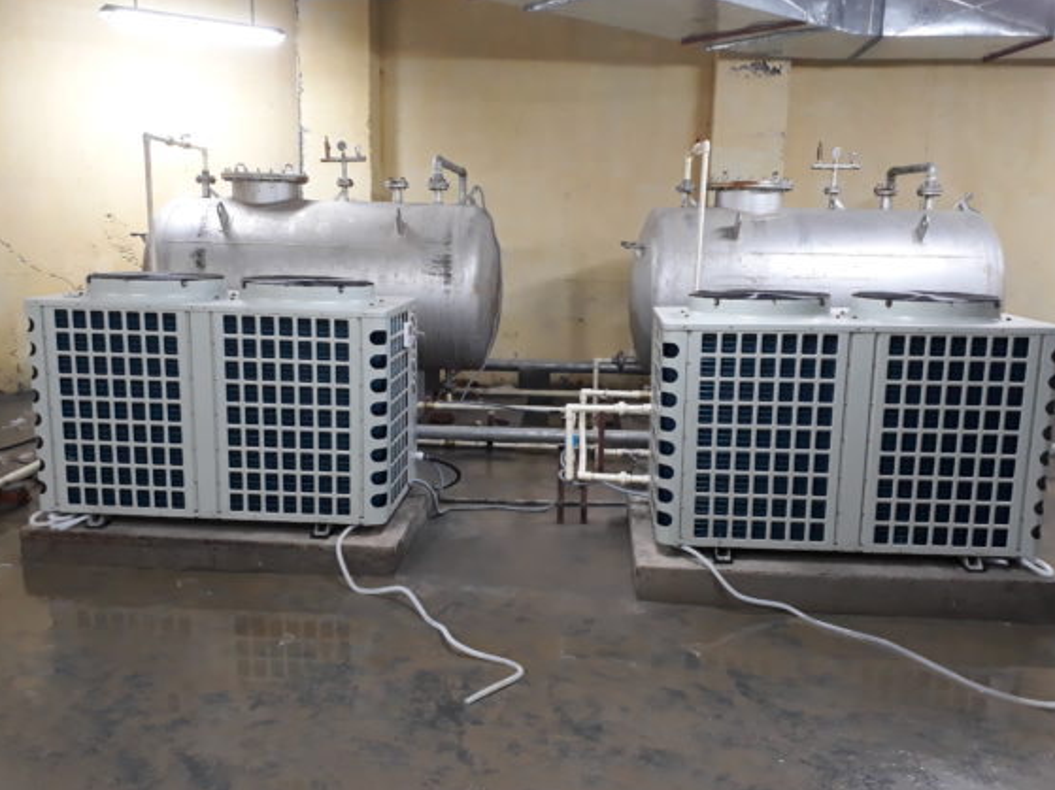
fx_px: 884
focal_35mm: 29
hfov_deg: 61.7
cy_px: 390
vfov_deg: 48.2
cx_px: 523
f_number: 1.9
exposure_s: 1/20
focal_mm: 3.6
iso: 200
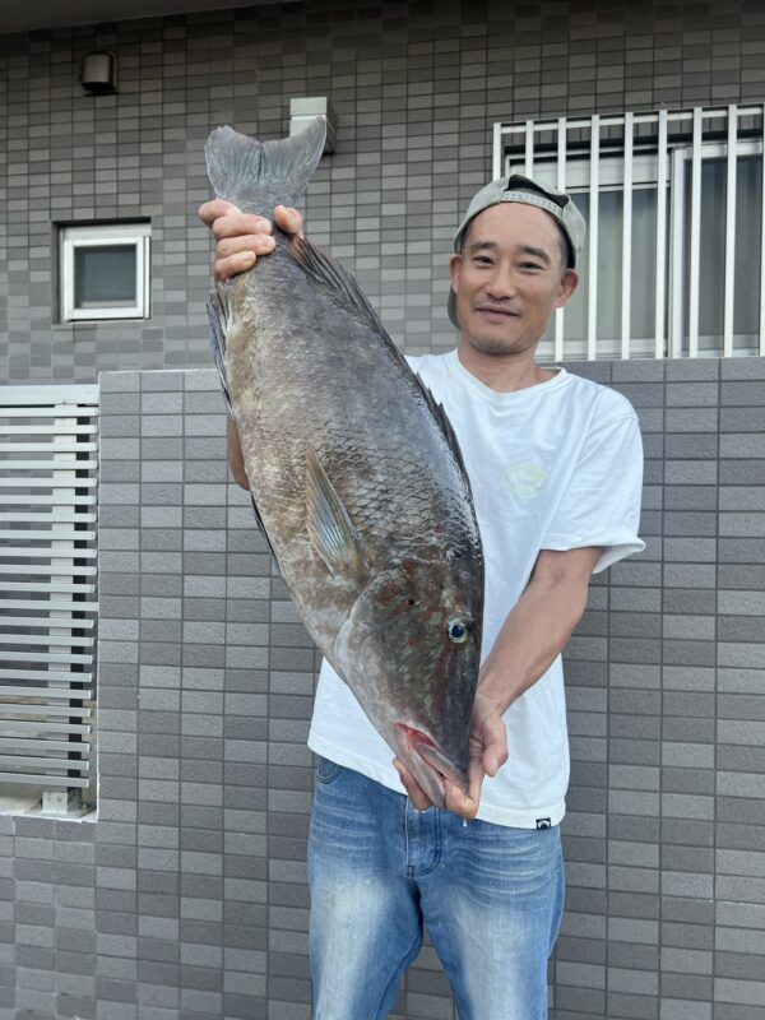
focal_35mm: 26
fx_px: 766
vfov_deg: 67.3
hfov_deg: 53.1
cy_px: 510
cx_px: 382
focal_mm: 5.7
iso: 40
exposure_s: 1/249
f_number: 1.5
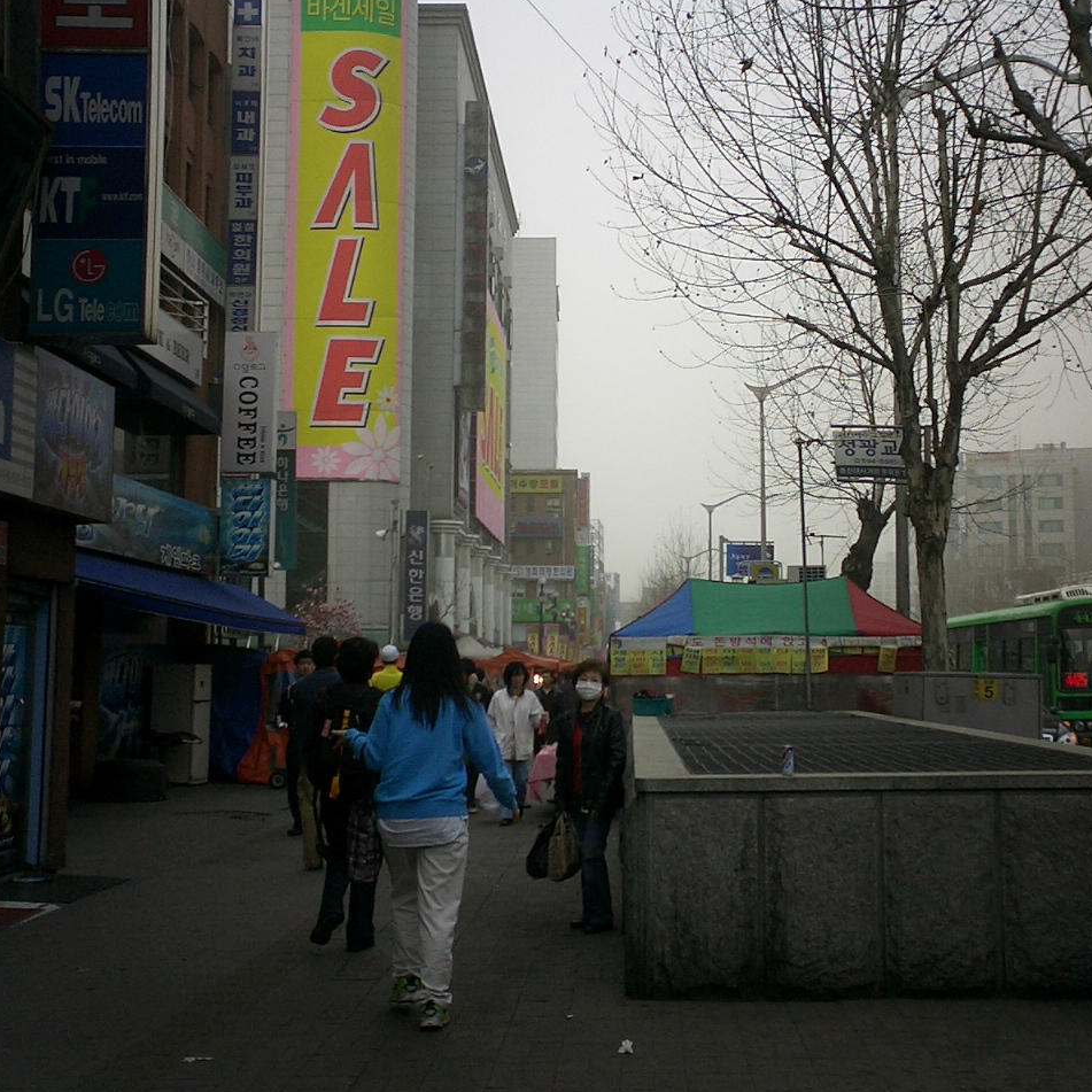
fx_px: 1570
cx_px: 619
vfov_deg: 38.3
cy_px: 544
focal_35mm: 44
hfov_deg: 38.3
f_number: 3.5
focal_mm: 5.6
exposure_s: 1/500
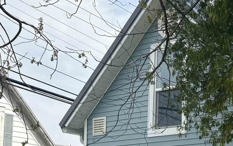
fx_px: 552
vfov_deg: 14.6
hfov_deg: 22.2
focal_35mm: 87
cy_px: 168
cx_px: 270
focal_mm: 5.96
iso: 50
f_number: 1.6
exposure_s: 1/3448
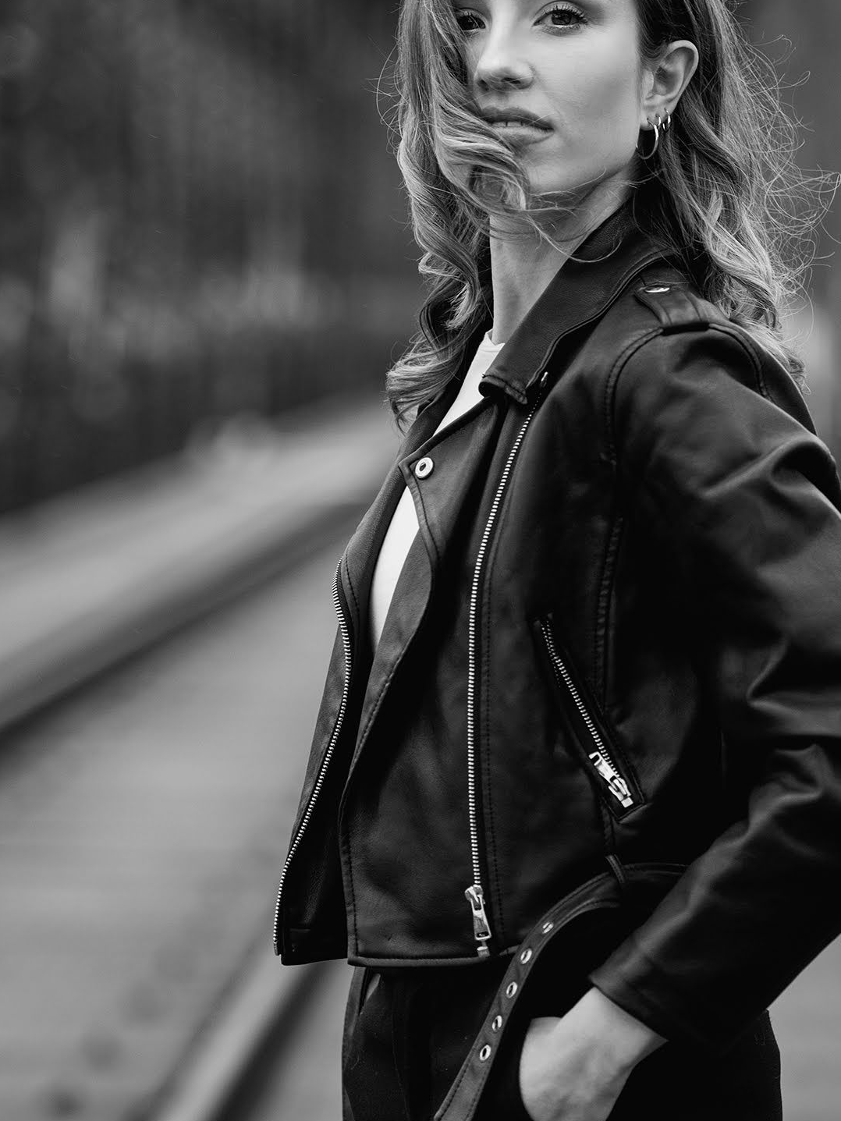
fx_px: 6381
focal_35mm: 197
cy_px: 626
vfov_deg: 10.0
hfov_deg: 7.5
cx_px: 540
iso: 400
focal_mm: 85
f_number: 2
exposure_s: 1/500
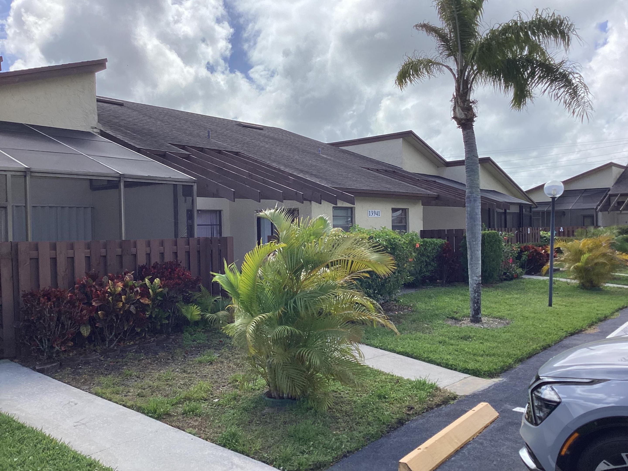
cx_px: 314
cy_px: 236
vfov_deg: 45.4
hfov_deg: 58.4
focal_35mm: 31
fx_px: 562
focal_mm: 3.3
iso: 25
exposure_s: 1/1508
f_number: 2.4
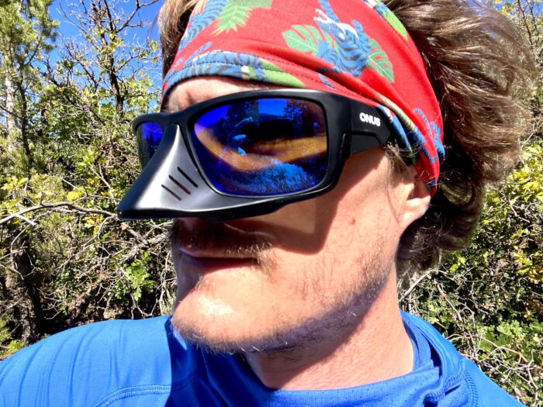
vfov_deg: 58.9
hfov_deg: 73.9
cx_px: 272
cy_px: 204
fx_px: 361
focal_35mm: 23
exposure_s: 1/651
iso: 32
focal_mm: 2.71
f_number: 2.2
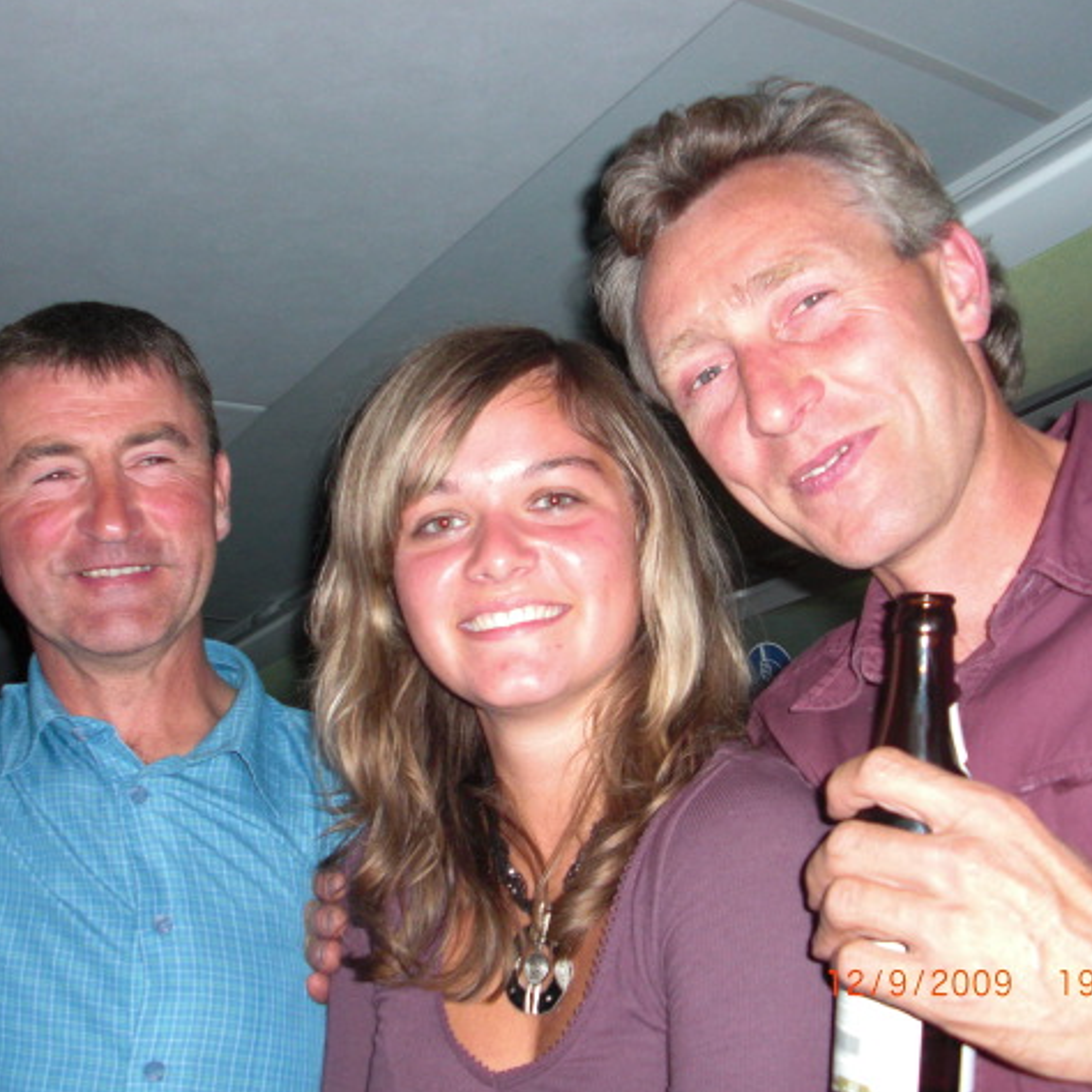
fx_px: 1535
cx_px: 511
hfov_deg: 39.2
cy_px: 541
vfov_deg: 39.2
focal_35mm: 43
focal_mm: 6.3
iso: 200
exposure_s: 1/60
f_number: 2.8
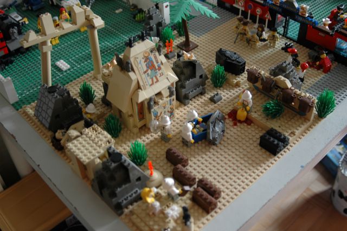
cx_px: 174
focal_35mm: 42
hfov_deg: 46.4
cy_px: 116
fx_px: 405
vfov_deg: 31.9
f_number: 3.3
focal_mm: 28
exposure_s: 1/20
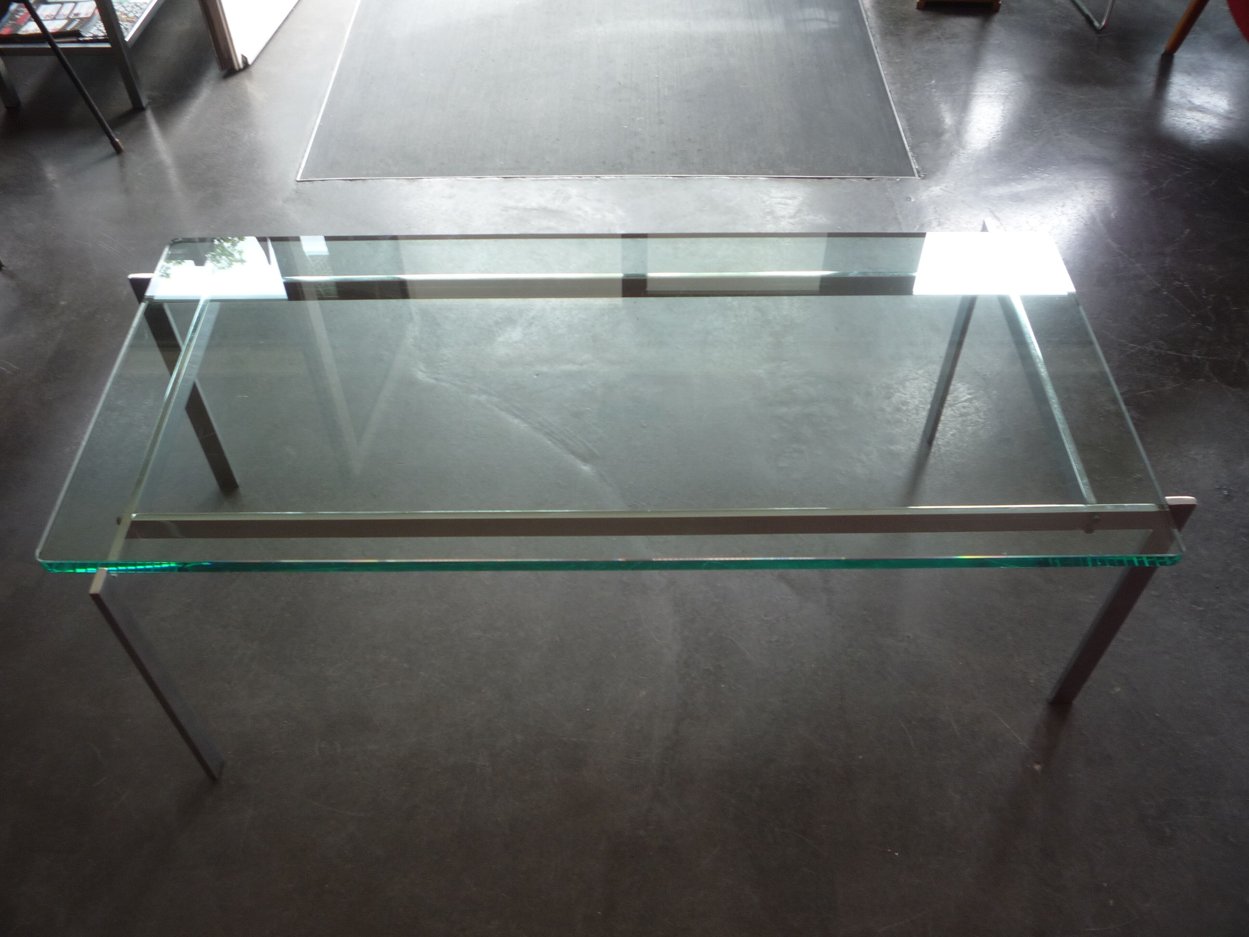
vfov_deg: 46.8
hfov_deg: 60.0
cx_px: 624
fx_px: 1082
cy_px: 468
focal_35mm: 30
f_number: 3.3
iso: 100
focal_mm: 5.2
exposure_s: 1/40
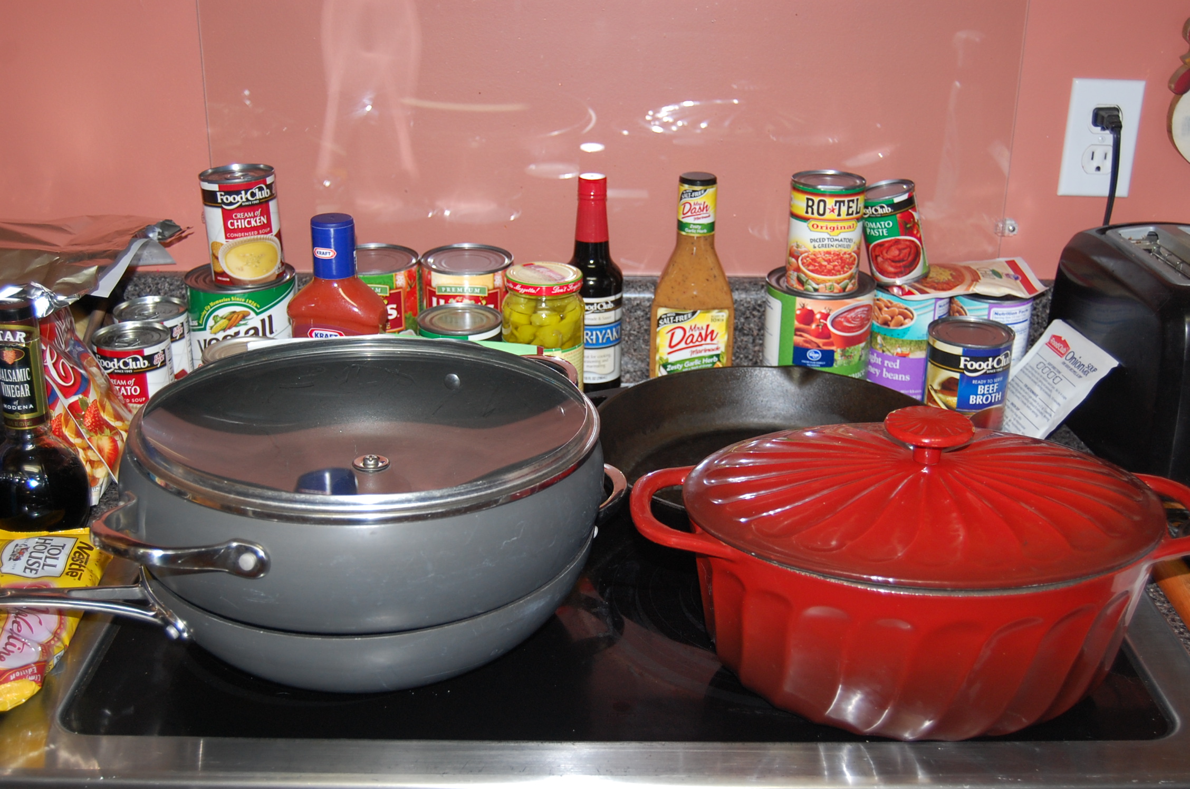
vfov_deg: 31.8
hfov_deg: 46.5
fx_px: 1386
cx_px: 595
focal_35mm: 42
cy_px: 394
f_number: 4.2
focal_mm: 28
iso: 400
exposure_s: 1/60
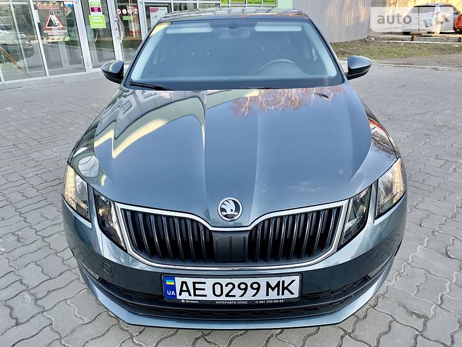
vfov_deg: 53.1
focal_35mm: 26
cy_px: 174
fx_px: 347
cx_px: 231
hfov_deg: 67.3
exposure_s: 1/145
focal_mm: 4.2
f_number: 1.8
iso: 25
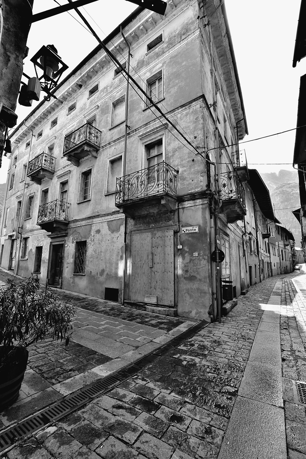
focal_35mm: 15
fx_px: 191
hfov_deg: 77.3
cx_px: 153
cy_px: 230
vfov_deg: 100.4
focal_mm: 10
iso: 400
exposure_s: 1/125
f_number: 11
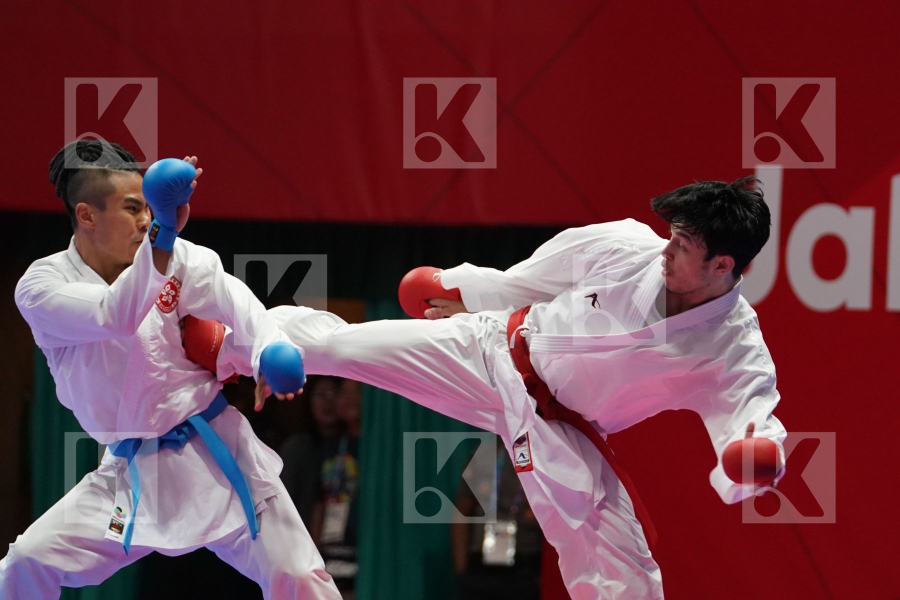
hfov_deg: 7.2
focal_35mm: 285
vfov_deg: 4.8
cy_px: 300
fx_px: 7124
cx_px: 450
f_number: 4
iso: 3200
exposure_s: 1/1000
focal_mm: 190
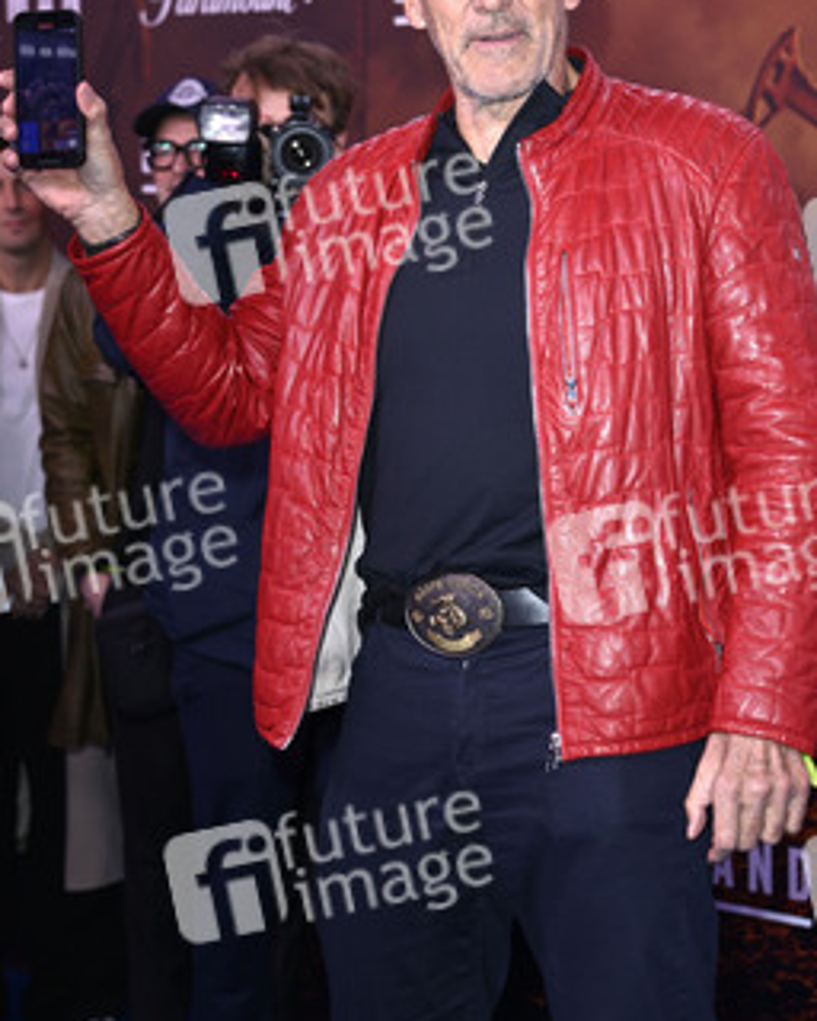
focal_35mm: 108
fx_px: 3264
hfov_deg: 14.3
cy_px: 389
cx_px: 421
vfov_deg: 17.8
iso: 400
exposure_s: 1/200
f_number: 5.6
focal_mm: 92
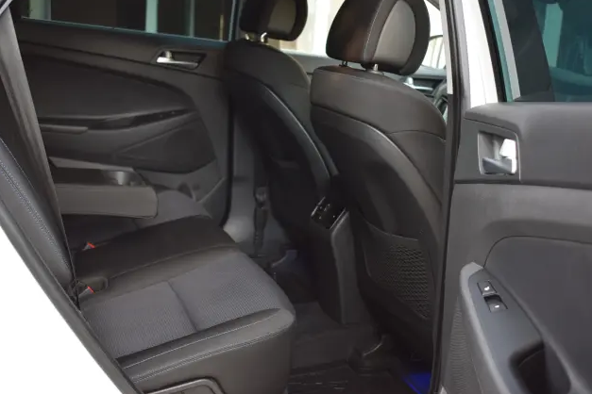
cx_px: 292
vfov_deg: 29.2
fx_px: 756
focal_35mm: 46
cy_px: 194
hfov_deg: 42.7
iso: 450
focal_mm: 30
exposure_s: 1/60
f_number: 4.2
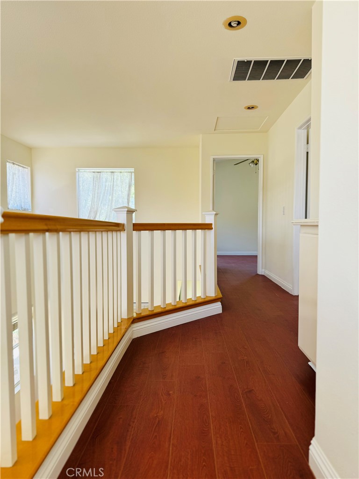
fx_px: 332
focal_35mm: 24
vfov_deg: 71.6
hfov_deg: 56.8
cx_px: 180
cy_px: 240
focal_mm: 6.76
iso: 64
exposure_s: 1/121
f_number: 1.78
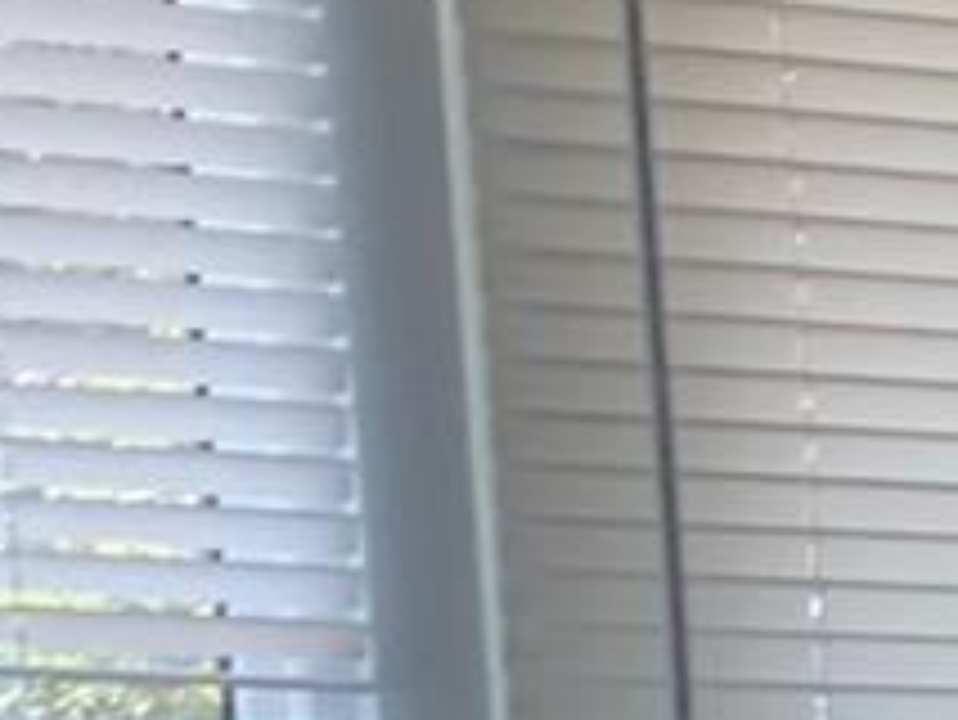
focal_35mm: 195
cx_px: 3423
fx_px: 5400
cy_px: 1768
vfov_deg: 7.1
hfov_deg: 7.8
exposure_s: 1/121
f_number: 1.8
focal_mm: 4.25
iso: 80
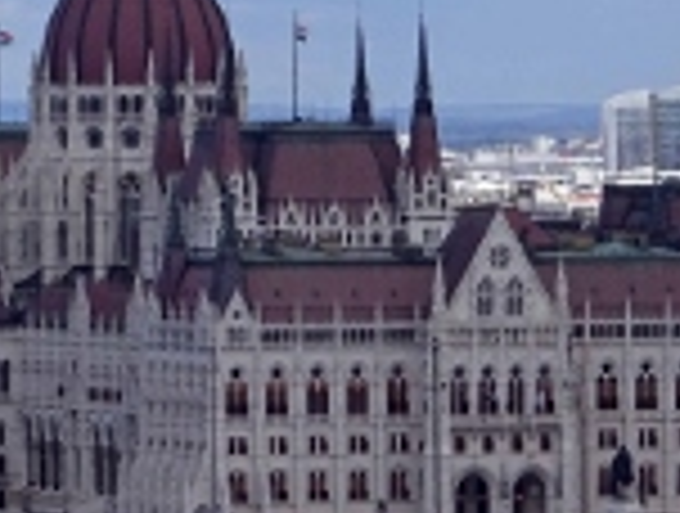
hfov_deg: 4.5
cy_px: 187
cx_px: 142
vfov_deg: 3.4
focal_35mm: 439
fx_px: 8644
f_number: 5.6
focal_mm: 24.36
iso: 80
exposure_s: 1/640
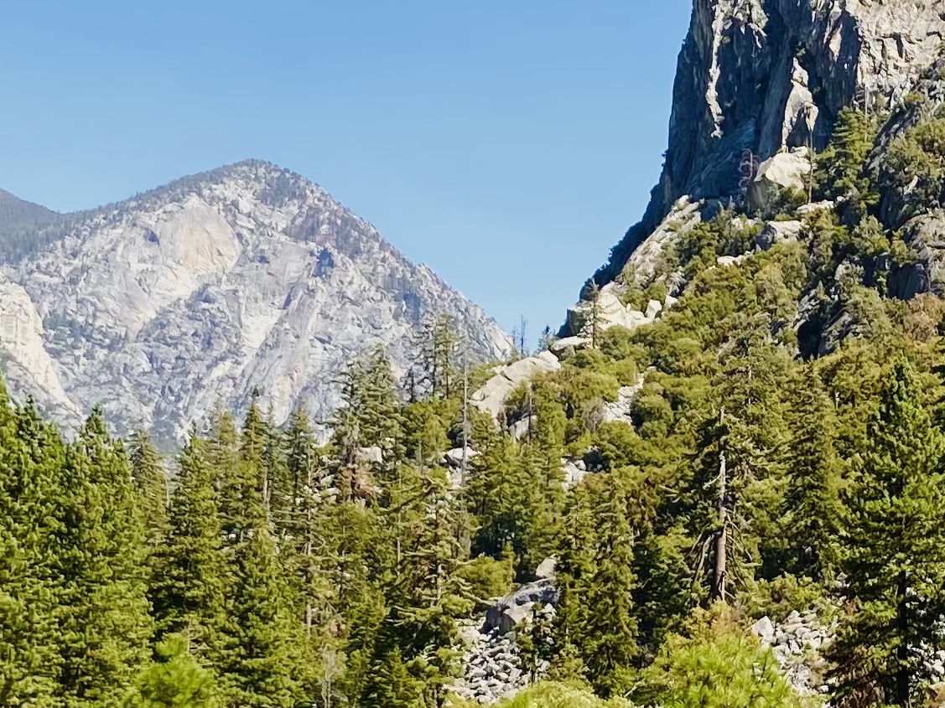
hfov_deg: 20.5
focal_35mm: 93
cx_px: 899
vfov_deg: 15.9
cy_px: 476
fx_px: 2539
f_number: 1.8
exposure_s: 1/1362
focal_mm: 4.25
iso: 32
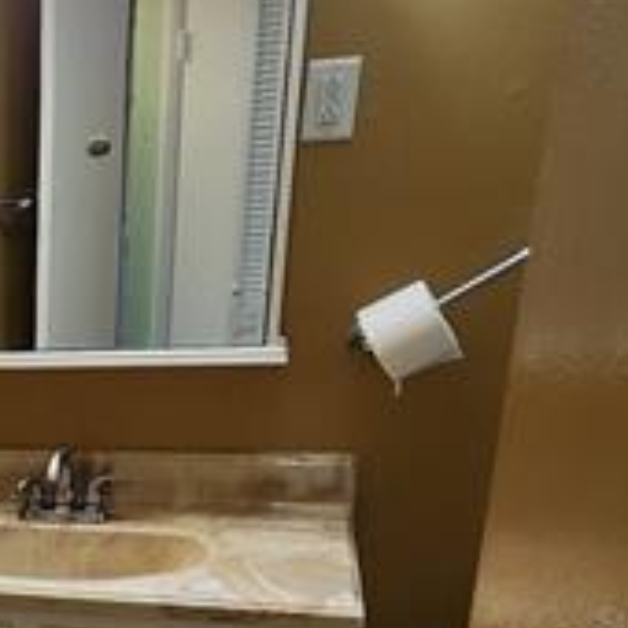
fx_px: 1067
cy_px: 621
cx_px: -299
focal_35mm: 52
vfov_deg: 30.6
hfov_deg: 25.3
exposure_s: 1/60
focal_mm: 2.2
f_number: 2.2
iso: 160
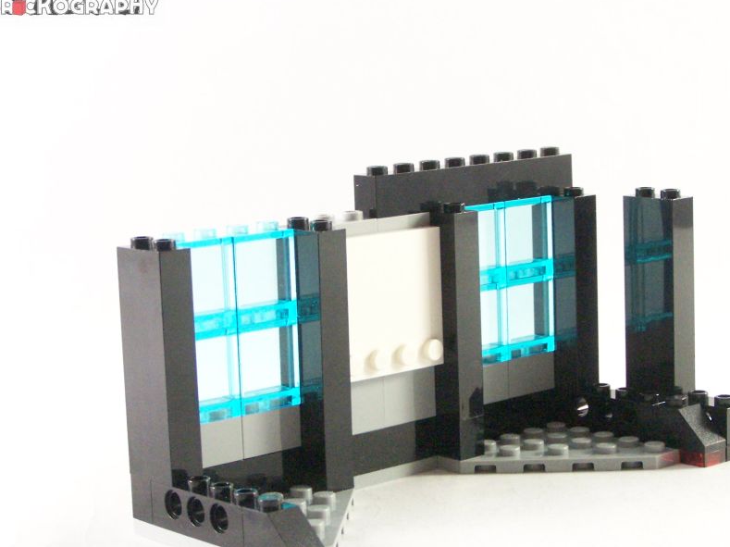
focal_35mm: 87
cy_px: 313
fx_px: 1834
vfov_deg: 17.0
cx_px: 444
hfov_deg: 22.5
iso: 400
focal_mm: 11.1
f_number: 3.6
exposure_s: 1/60
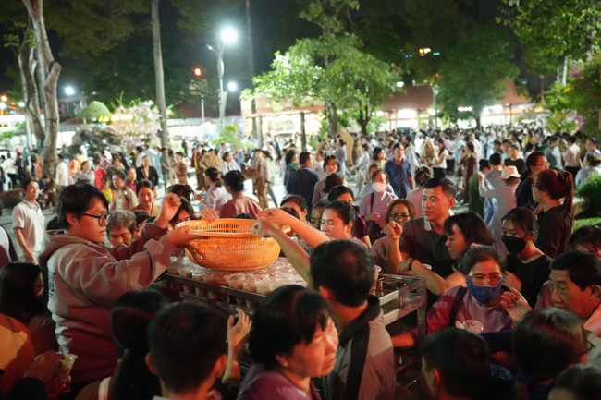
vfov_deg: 37.8
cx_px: 300
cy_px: 200
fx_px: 584
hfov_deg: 54.4
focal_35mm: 35
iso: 16000
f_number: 2.8
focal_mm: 35
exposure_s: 1/60
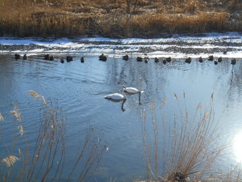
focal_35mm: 70
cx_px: 121
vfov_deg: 21.0
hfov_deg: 27.8
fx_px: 489
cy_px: 91
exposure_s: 1/400
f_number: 4.5
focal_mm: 12.5
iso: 80
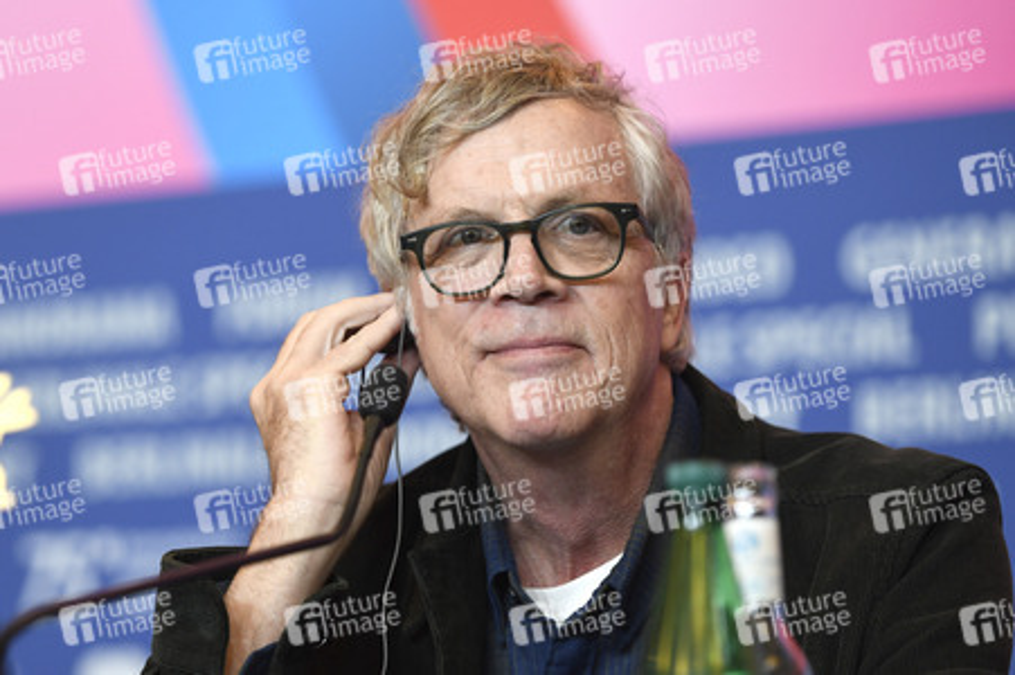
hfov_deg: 13.3
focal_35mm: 155
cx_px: 508
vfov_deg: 8.8
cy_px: 338
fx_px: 4367
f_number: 3.2
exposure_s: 1/250
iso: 1250
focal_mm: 155
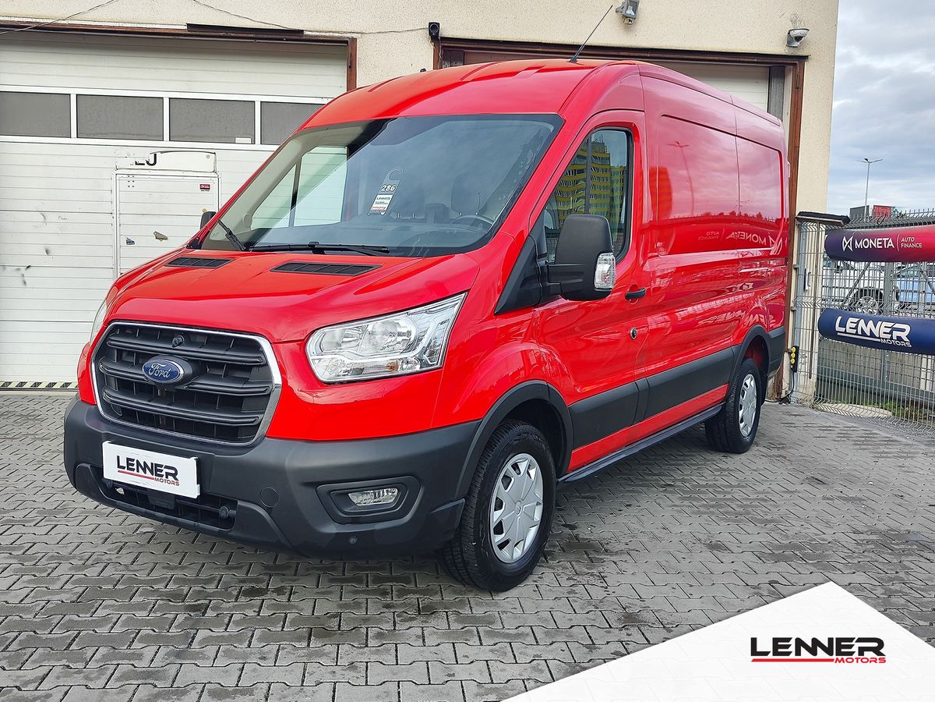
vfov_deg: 58.9
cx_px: 468
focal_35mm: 23
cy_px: 351
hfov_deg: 73.9
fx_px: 621
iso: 50
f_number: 1.69
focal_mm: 7.01
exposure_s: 1/387
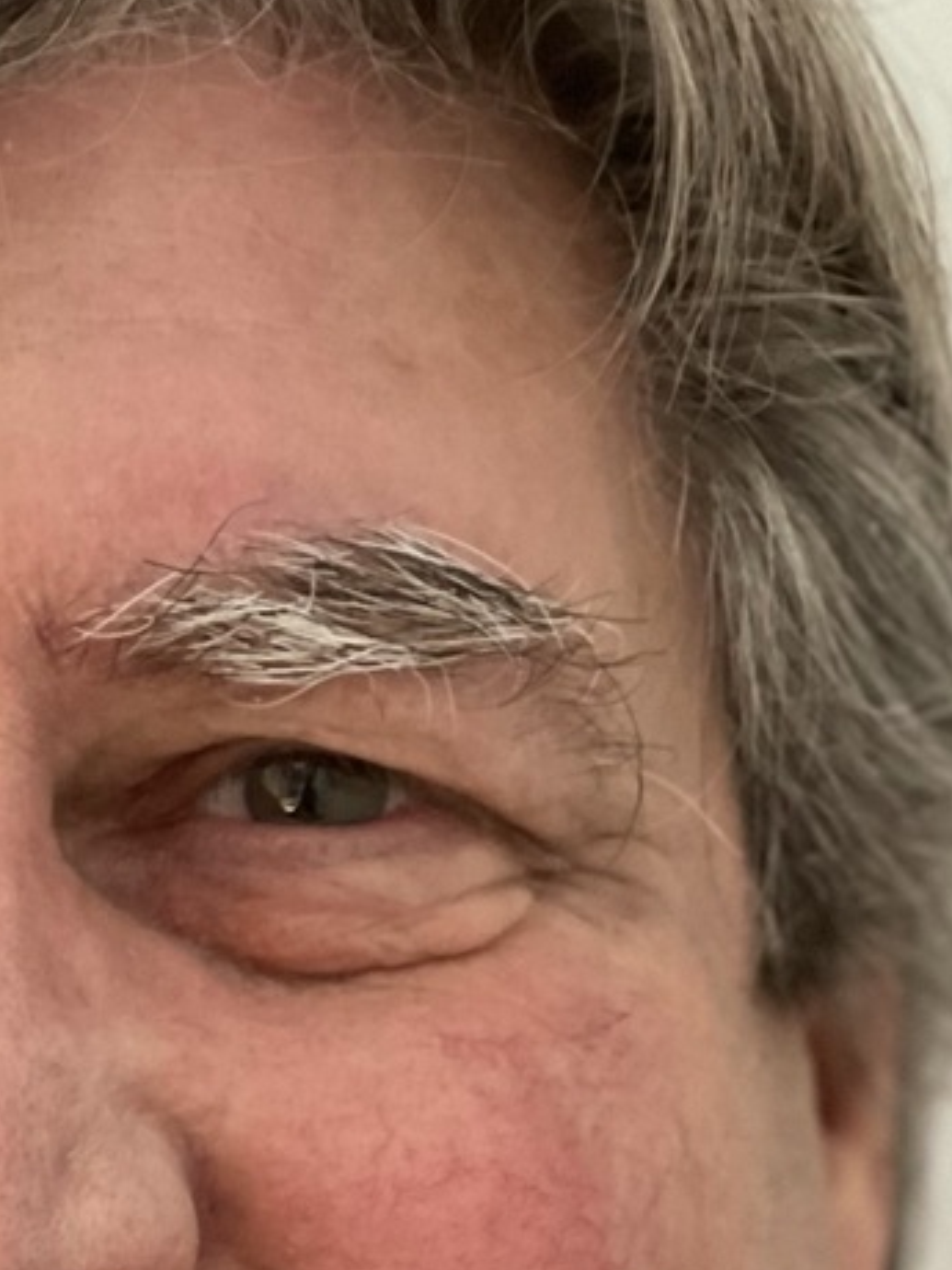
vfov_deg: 10.4
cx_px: -3
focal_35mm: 190
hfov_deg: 7.8
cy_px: 1158
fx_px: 6967
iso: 400
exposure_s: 1/20
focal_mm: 7.5
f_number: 2.2
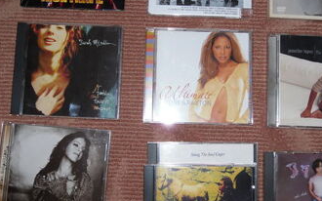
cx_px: 177
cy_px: 91
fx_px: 474
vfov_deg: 23.9
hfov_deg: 37.5
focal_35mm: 54
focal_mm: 6.3
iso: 80
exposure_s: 1/45
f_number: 3.5
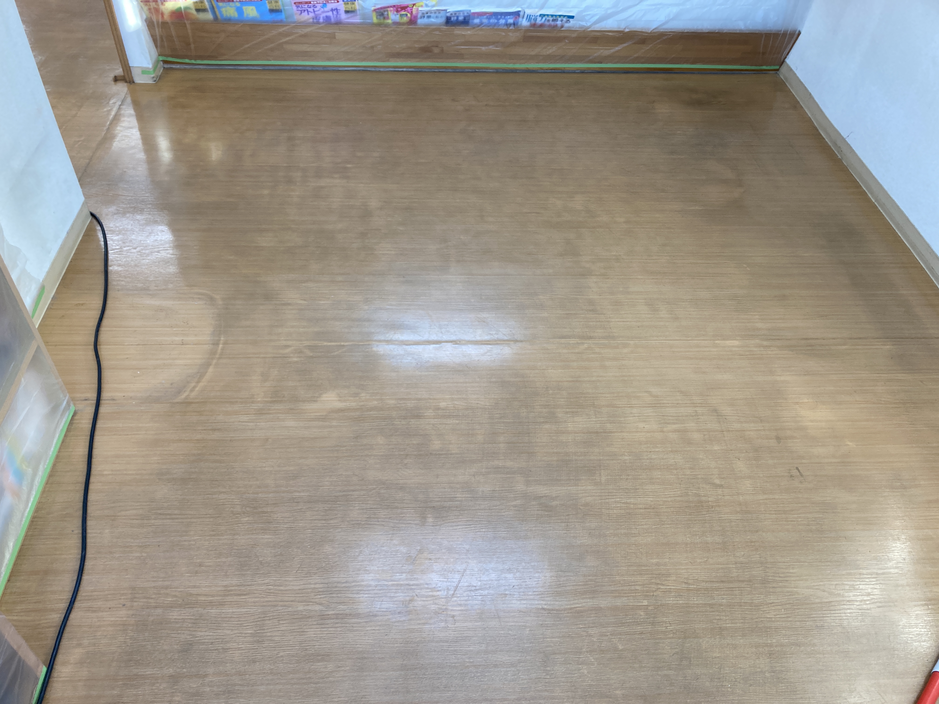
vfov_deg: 49.7
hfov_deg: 63.4
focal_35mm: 28
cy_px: 352
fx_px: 760
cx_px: 470
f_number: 1.8
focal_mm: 3.99
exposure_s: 1/60
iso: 40
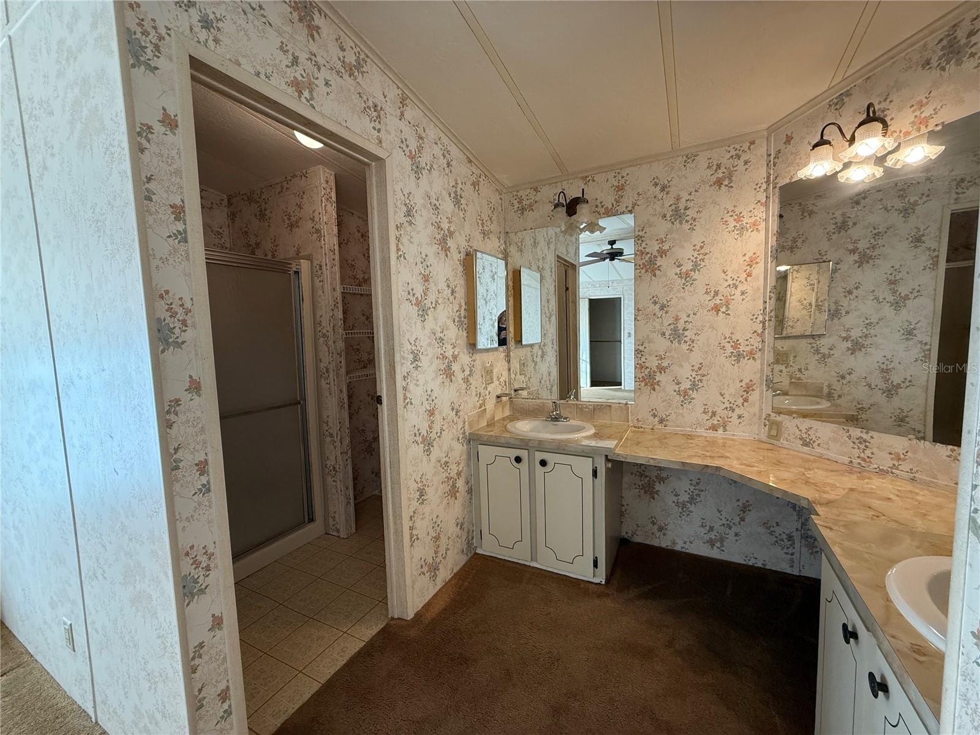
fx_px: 396
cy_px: 368
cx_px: 490
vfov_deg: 85.7
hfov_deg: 102.1
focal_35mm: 14
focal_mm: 2.22
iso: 250
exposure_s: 1/120
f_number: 2.2
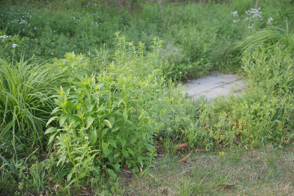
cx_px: 147
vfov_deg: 37.8
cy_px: 98
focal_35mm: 35
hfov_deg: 54.4
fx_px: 286
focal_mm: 35
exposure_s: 1/125
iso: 100
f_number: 3.2
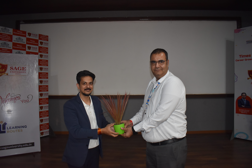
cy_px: 84
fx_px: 189
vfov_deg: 47.9
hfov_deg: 67.4
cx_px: 126
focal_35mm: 27
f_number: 3.5
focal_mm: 18
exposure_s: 1/60
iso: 1100
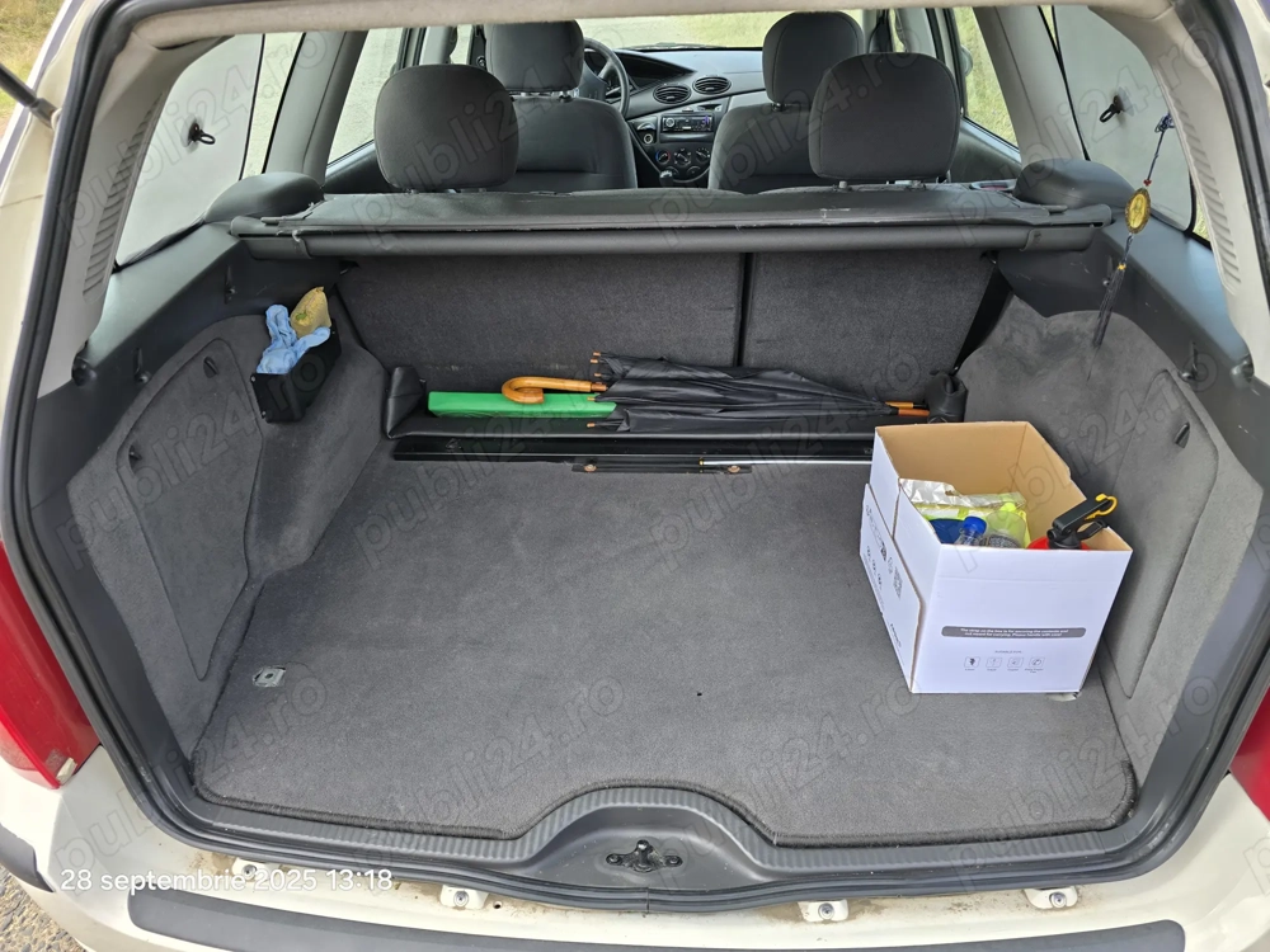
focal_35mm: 23
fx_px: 844
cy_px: 476
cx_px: 635
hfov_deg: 73.9
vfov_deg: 58.9
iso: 16
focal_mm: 6.3
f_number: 1.7
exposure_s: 1/180
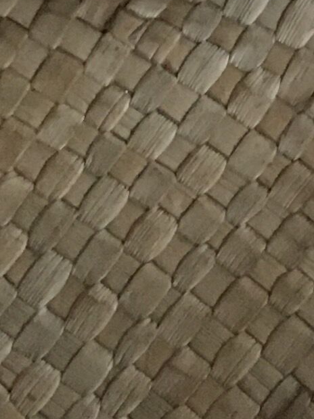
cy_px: -238
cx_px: 428
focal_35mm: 189
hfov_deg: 7.7
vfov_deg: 10.1
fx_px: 2287
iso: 200
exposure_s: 1/17
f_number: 2.2
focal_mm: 4.15
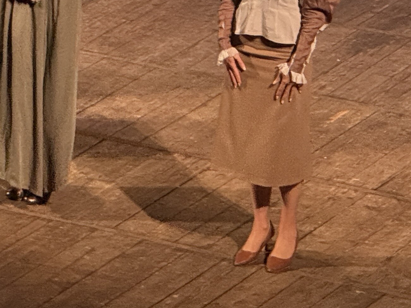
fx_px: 4405
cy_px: -142
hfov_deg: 5.3
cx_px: -196
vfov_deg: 4.0
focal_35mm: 371
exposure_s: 1/50
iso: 500
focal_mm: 15.66
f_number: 2.8
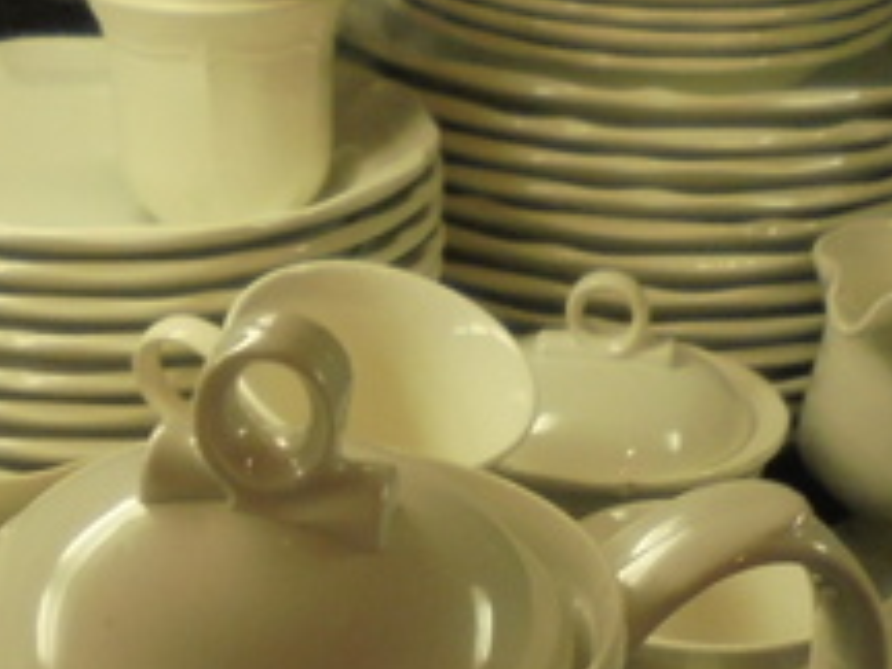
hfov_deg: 21.1
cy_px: 487
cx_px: 460
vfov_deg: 15.8
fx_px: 2396
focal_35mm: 93
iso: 250
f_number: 3.5
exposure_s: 1/60
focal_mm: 4.6
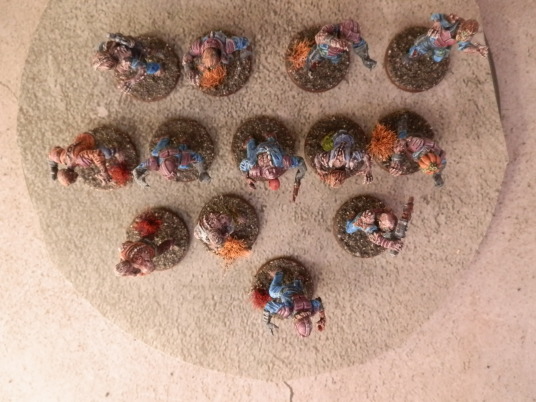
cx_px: 268
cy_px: 201
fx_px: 434
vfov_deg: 49.7
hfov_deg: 63.4
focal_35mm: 28
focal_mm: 5
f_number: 3.1
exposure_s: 1/60
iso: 400
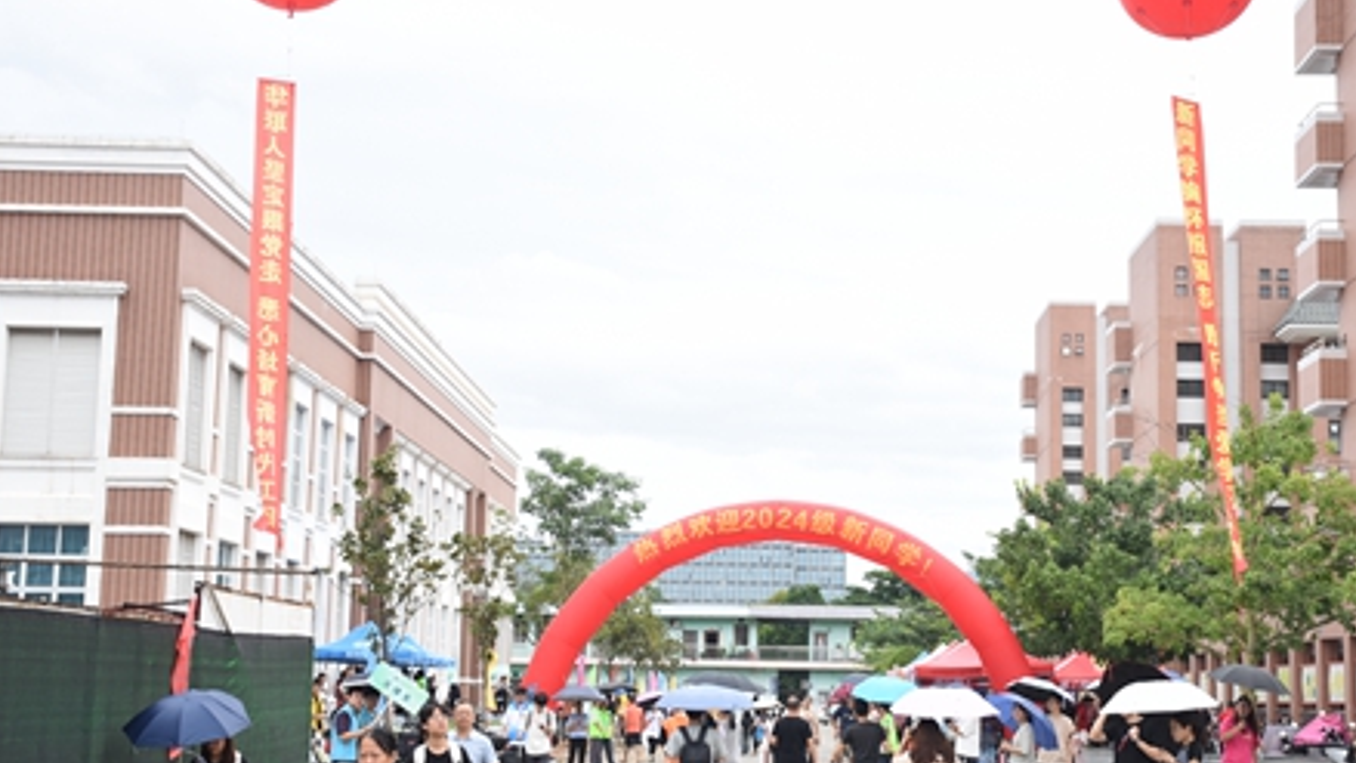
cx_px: 778
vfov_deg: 19.1
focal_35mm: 63
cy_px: 372
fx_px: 2265
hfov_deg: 33.3
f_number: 4
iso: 100
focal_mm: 32
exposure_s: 1/160
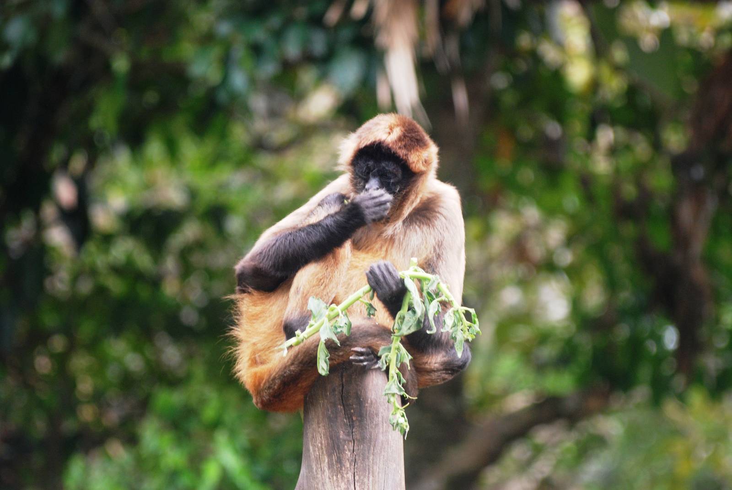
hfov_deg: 8.1
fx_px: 5191
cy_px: 245
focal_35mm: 255
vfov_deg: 5.4
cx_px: 366
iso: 400
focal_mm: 170
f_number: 4.8
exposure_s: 1/60
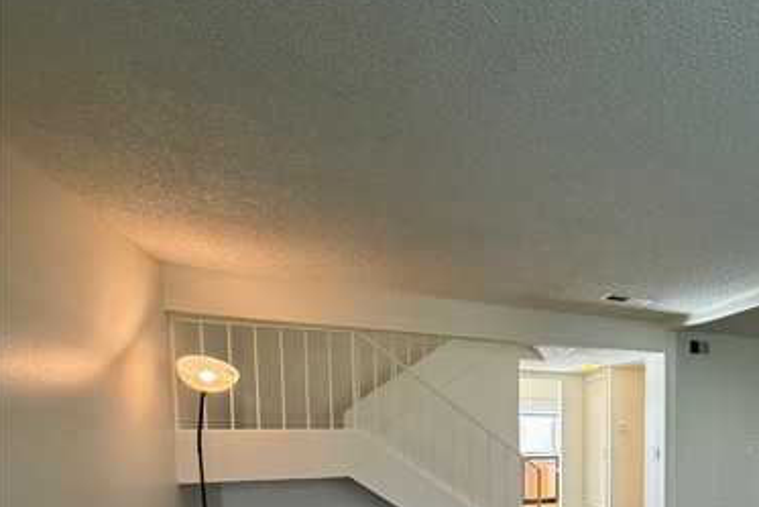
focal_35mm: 25
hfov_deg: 62.8
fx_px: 527
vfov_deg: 46.1
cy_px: 462
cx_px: 647
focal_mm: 2.22
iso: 200
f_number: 2.2
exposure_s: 1/120
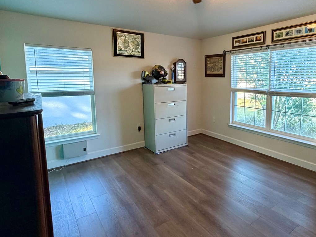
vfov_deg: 60.7
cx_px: 203
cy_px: 98
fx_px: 201
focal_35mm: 22
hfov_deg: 74.6
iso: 320
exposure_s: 1/60
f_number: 2.2
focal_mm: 2.22
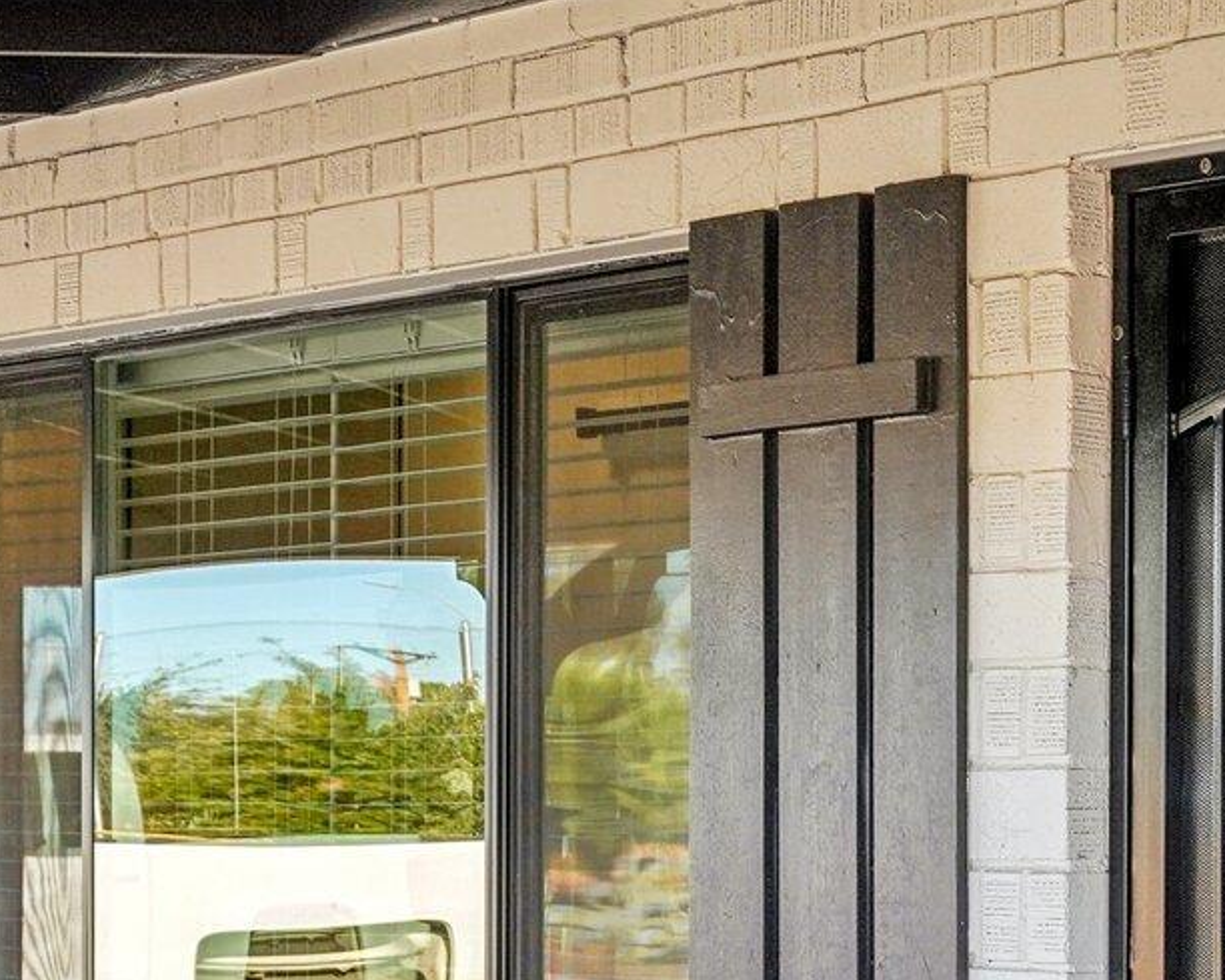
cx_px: 1621
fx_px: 3300
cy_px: 751
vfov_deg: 16.8
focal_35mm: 91
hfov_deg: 19.3
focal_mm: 29
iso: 400
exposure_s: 1/160
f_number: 8
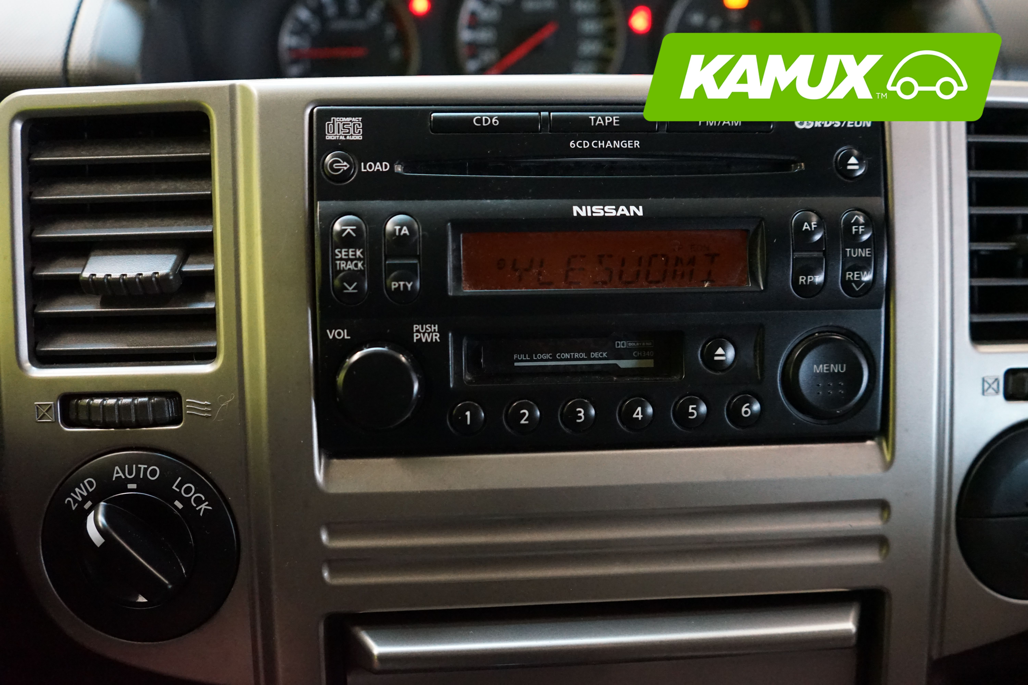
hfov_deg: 65.5
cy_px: 342
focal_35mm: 28
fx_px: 799
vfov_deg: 46.4
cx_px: 514
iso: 6400
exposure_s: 1/50
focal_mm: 28
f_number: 3.5
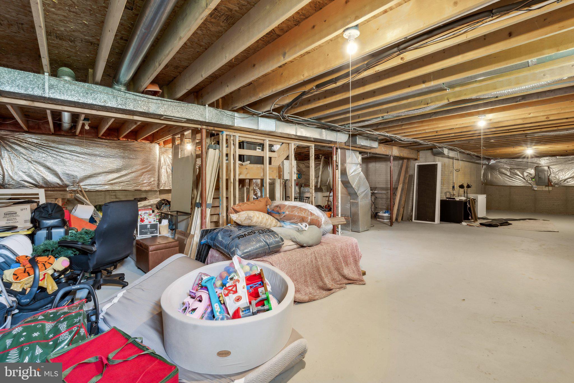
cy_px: 192
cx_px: 287
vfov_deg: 72.0
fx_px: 263
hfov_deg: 95.0
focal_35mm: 16
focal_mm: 16.5
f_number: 10
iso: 100
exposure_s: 5
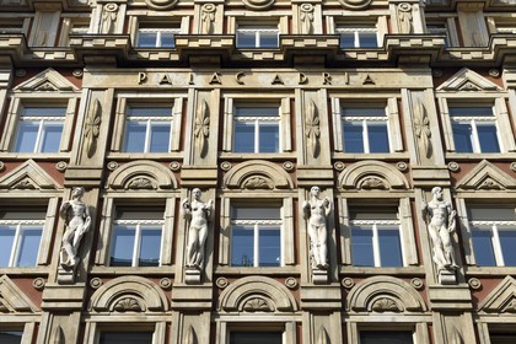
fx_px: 860
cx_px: 258
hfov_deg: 33.4
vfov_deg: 22.6
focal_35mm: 60
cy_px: 172
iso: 200
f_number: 9
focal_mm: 60
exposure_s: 1/400
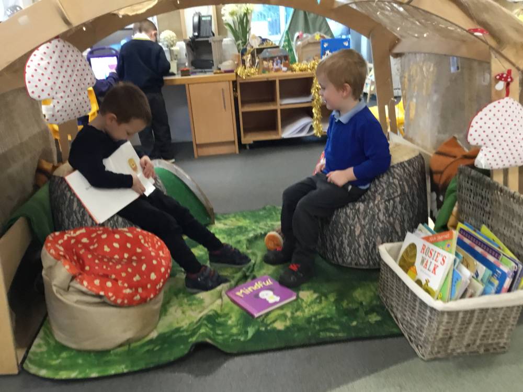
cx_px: 262
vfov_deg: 45.4
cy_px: 196
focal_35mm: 31
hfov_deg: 58.4
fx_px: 468
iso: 200
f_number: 2.4
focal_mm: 3.3
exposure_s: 1/33
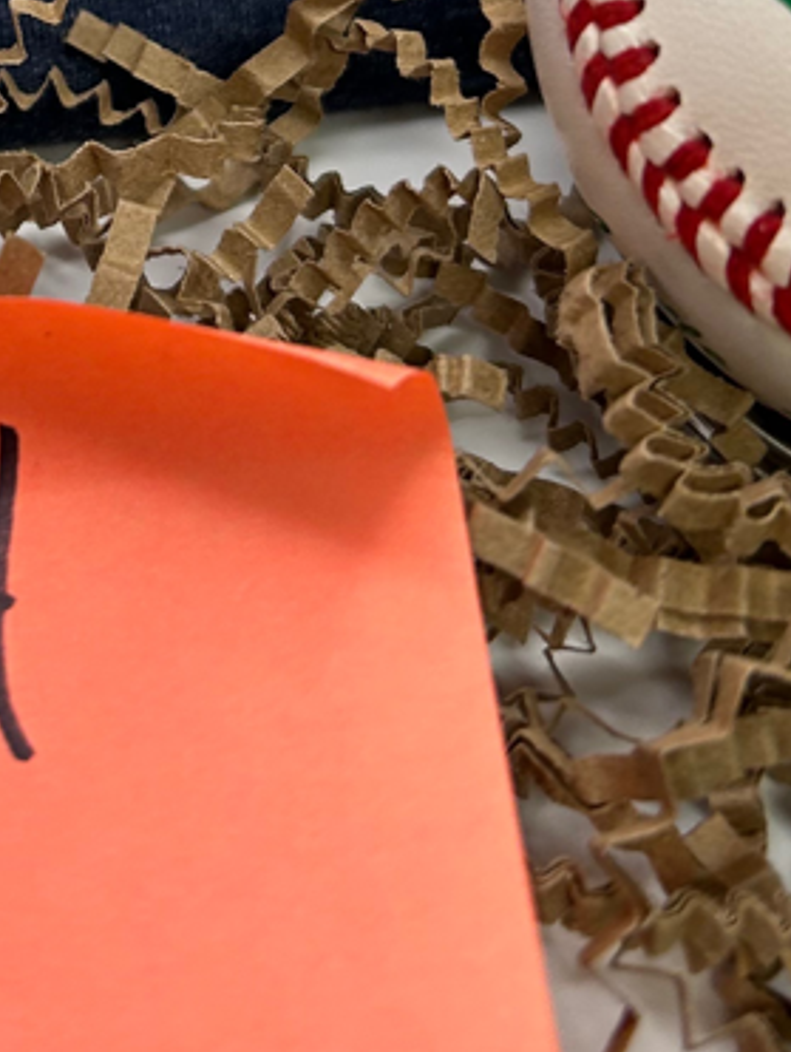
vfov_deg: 21.6
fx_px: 2555
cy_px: -210
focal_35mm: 84
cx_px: -119
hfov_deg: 16.9
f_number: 1.5
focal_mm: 5.7
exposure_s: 1/120
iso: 50
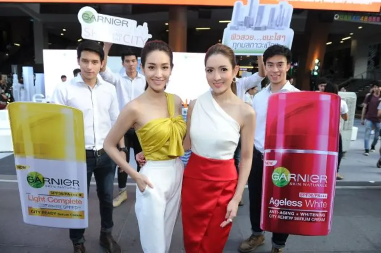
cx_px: 190
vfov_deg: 53.1
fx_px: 254
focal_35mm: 24
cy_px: 126
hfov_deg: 73.8
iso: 1000
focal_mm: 24
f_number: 4.5
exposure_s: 1/250
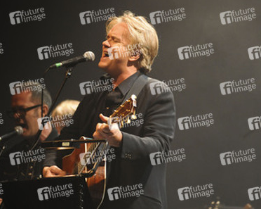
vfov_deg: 4.5
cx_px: 107
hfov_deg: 5.7
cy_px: 104
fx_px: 2632
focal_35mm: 341
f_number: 2.8
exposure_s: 1/160
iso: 1250
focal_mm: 200
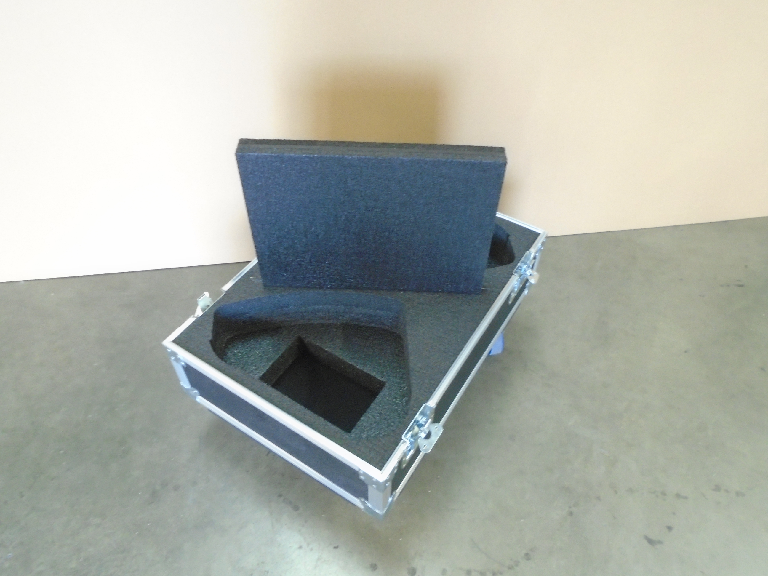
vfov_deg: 53.1
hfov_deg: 67.3
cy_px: 288
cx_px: 384
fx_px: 577
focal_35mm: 26
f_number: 3.2
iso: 400
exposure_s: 1/8
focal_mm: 4.6
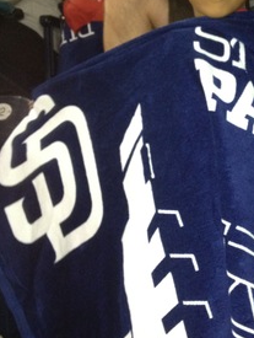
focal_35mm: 61
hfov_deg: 23.6
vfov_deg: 31.5
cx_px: 218
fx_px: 595
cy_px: 132
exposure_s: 1/20
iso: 250
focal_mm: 4.28
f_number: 2.4
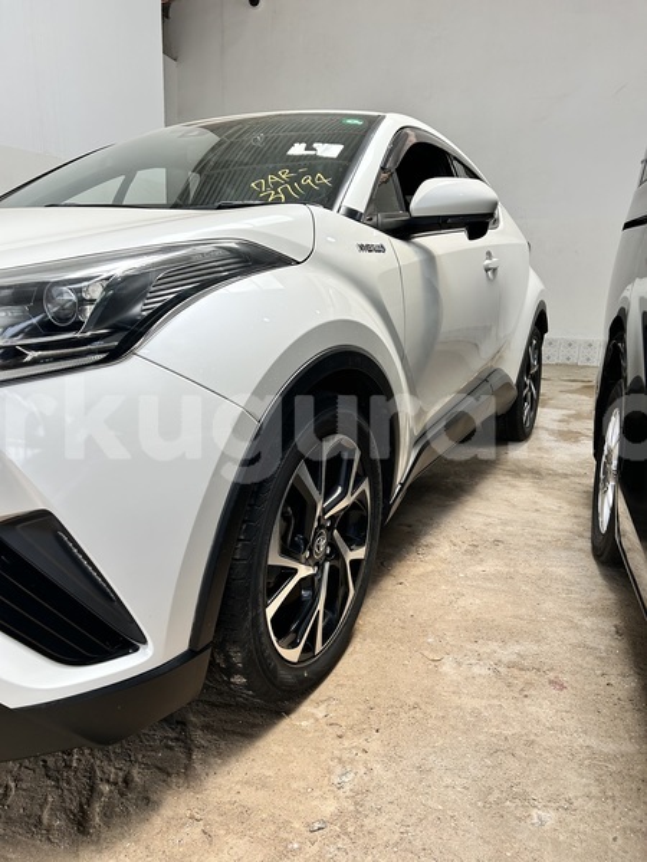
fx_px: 648
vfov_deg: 67.3
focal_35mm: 26
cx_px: 324
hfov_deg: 53.1
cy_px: 431
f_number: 1.5
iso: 50
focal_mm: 5.7
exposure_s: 1/1100
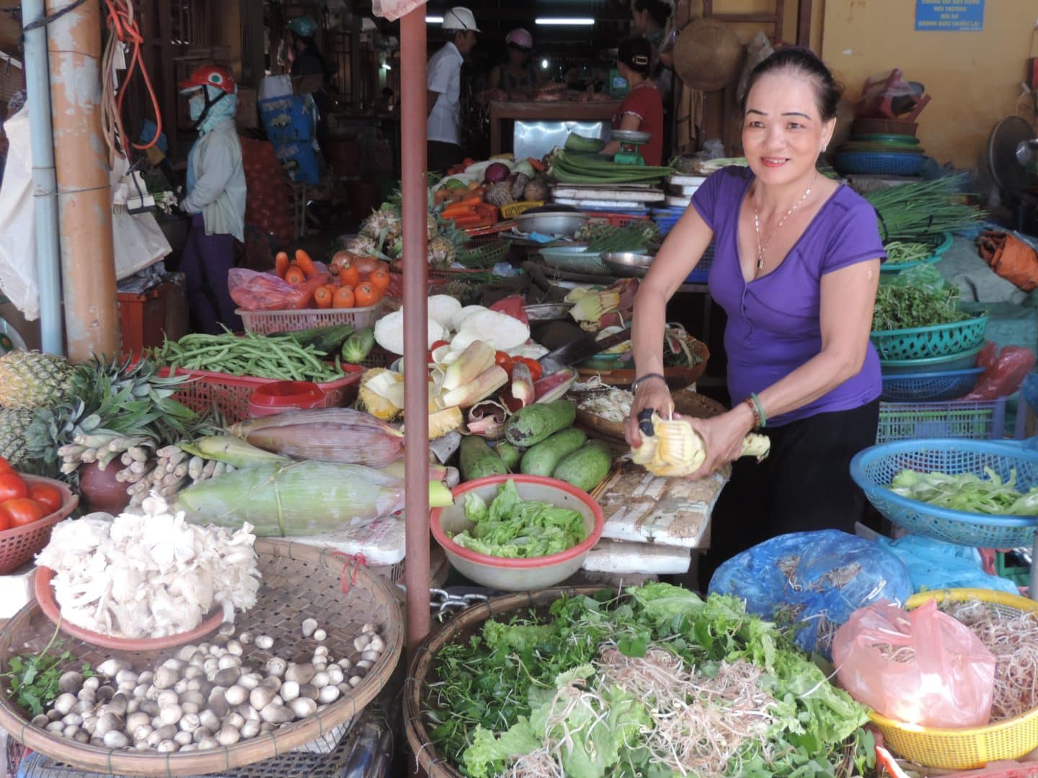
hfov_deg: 52.6
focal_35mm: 35
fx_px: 1050
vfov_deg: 40.7
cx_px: 519
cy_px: 389
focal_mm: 6.2
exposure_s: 1/50
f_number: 3.3
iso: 110
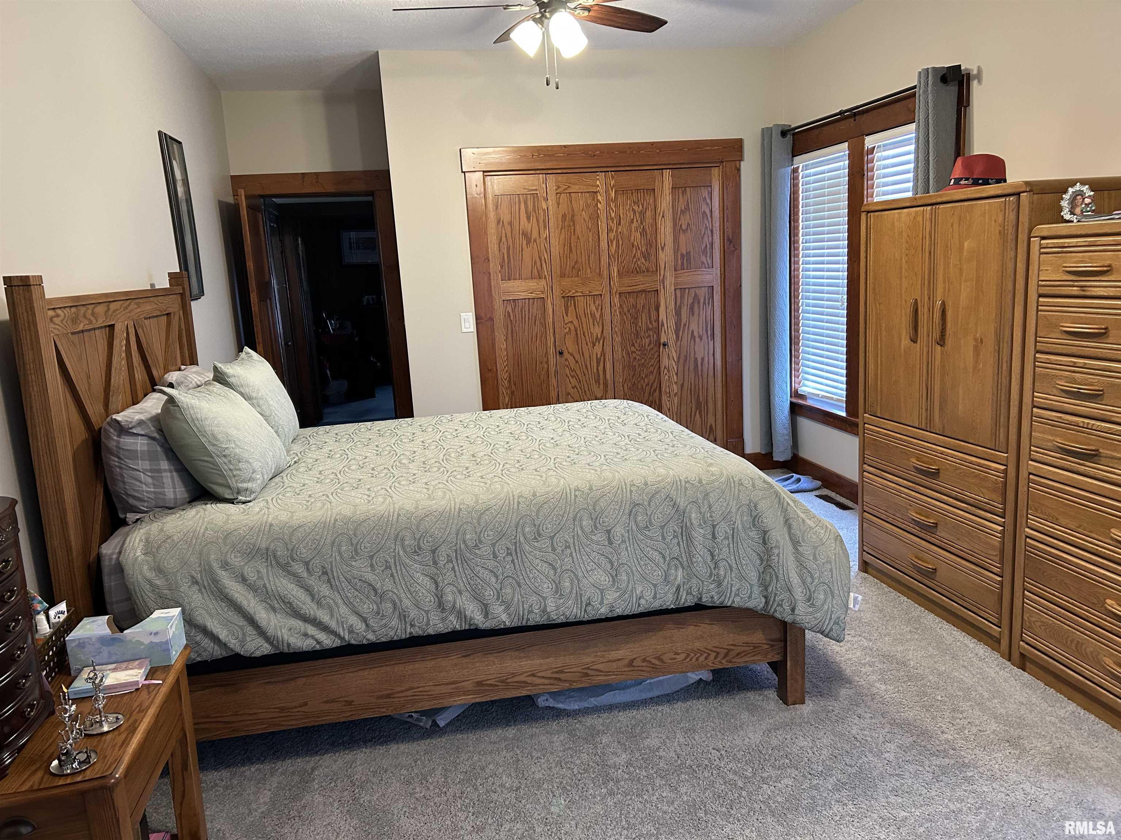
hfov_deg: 67.3
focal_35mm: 26
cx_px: 560
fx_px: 842
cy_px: 420
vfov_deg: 53.1
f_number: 1.5
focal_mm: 5.7
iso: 250
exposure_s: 1/60
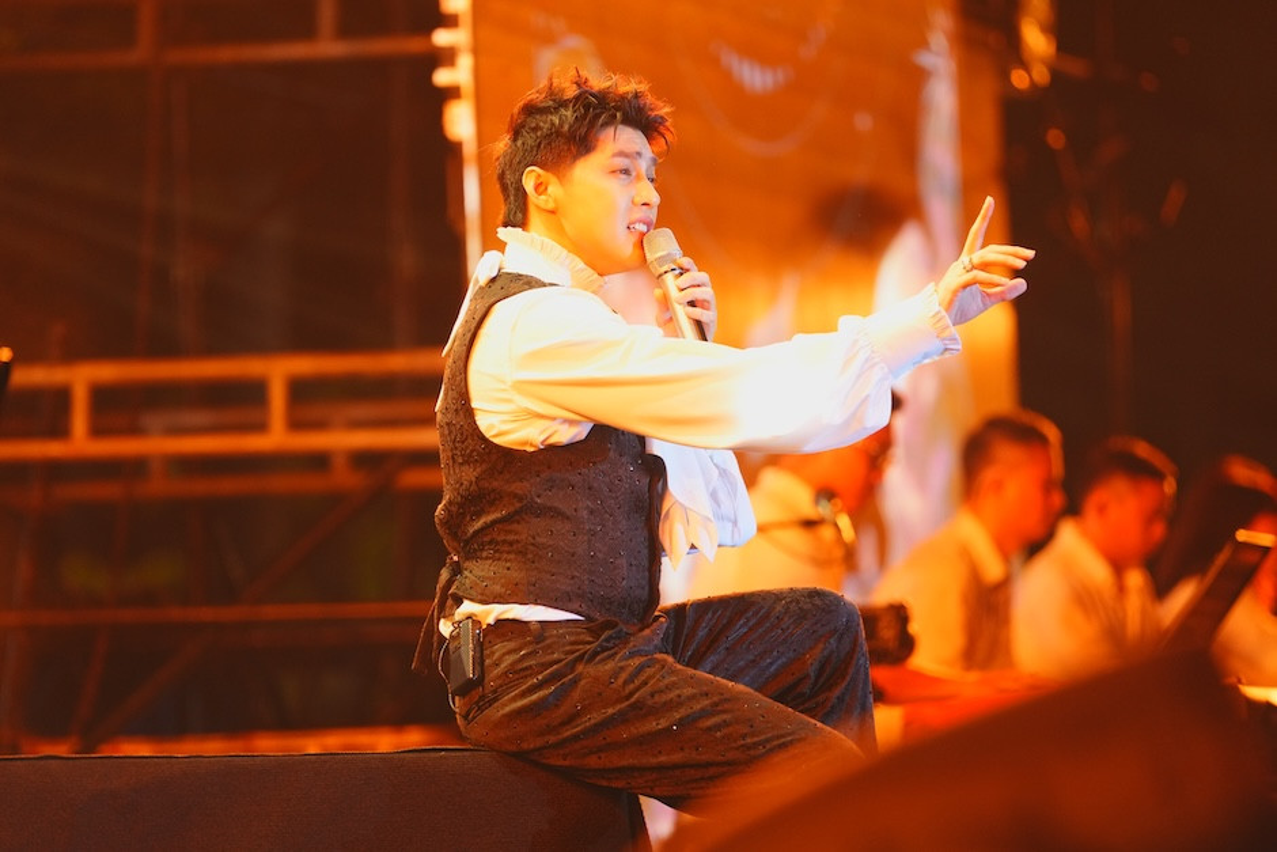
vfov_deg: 5.1
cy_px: 426
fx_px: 9472
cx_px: 638
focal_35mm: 267
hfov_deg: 7.7
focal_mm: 267
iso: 2500
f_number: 4
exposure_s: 1/250
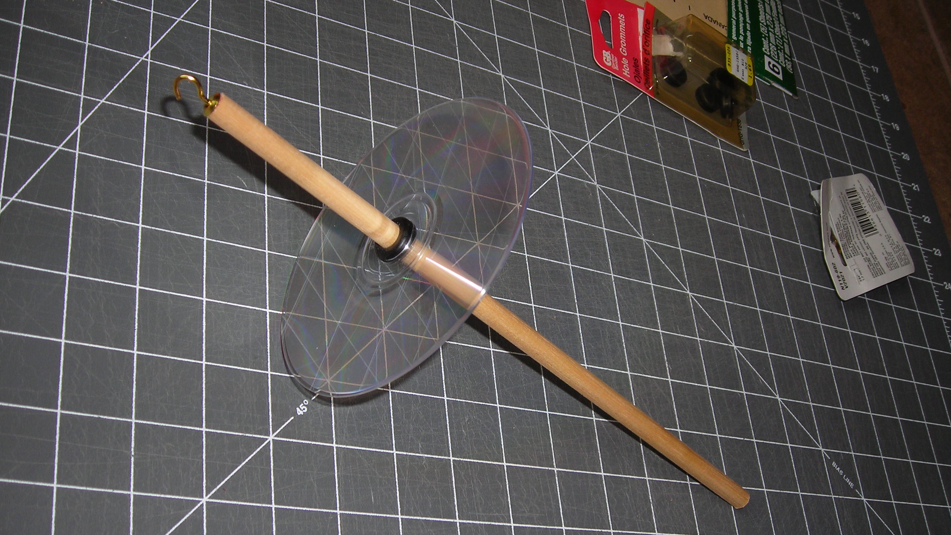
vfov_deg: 28.3
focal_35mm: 42
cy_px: 299
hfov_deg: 48.4
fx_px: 1059
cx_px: 471
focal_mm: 6.3
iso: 50
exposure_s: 1/60.1
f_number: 3.2
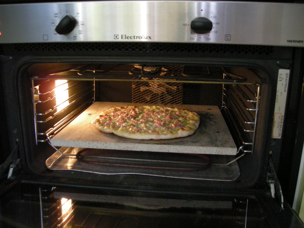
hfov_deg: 52.6
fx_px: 307
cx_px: 152
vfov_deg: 40.7
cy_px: 114
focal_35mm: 35
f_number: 2.8
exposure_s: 1/31.4
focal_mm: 5.7
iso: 400
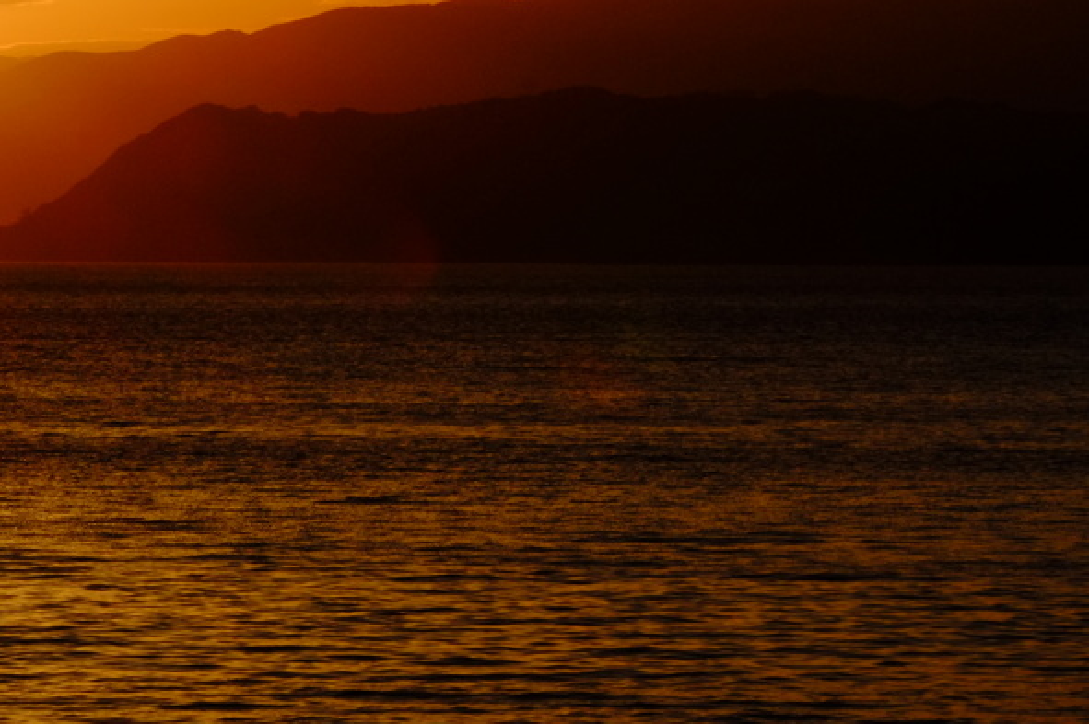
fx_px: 7858
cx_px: 206
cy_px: 125
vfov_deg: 5.3
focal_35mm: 260
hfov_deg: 7.9
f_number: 22
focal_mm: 99.8
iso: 800
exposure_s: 1/900
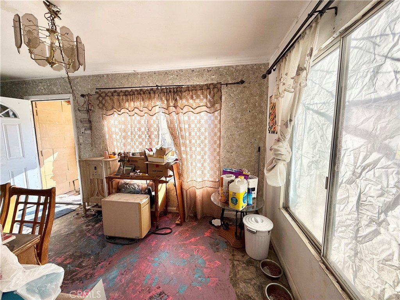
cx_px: 200
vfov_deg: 85.7
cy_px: 150
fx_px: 162
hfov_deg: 102.1
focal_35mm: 14
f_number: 2.2
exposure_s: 1/448
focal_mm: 2.22
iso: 50
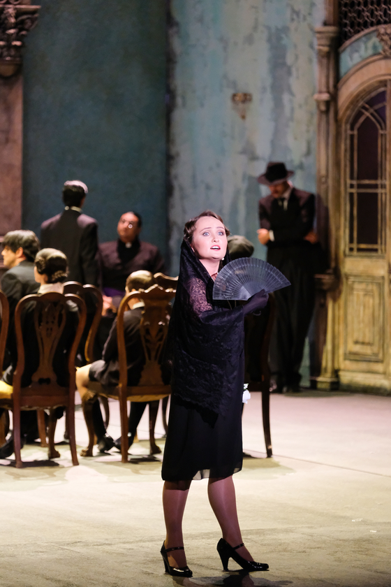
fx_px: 2916
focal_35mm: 179
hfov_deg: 7.7
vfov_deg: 11.5
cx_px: 196
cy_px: 294
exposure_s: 1/200
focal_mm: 119.2
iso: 5000
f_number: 2.8
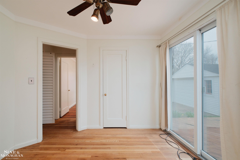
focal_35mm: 15
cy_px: 80
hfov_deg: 100.4
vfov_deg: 77.3
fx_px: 100
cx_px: 120
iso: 800
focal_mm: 10
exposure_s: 1/250
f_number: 8
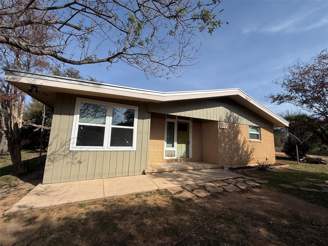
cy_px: 123
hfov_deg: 102.1
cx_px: 164
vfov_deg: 85.7
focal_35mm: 14
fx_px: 133
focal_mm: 2.22
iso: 50
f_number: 2.2
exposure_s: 1/2976
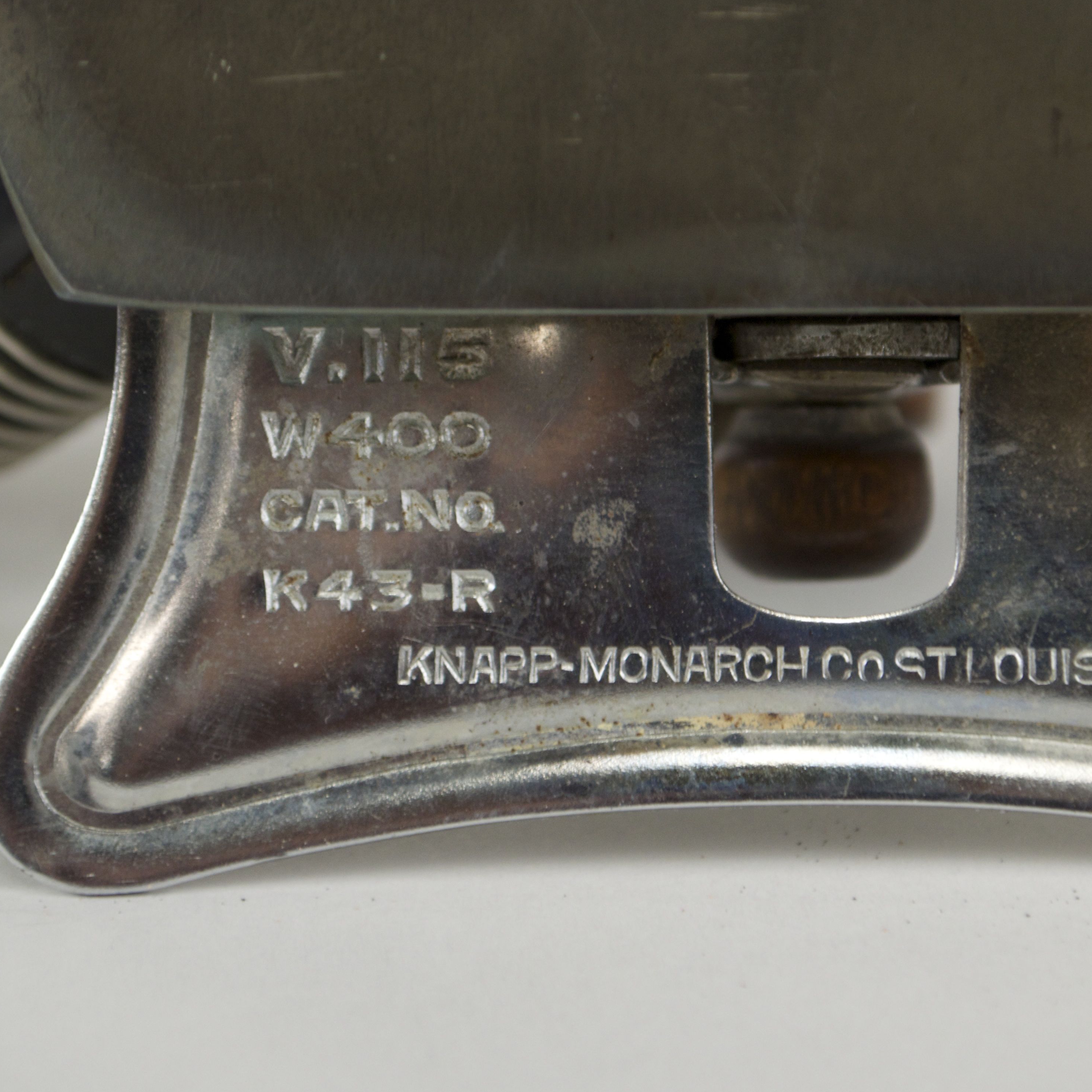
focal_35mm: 143
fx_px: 5099
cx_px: 843
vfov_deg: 12.2
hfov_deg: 12.2
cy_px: 419
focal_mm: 55
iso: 400
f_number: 5.6
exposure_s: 1/30
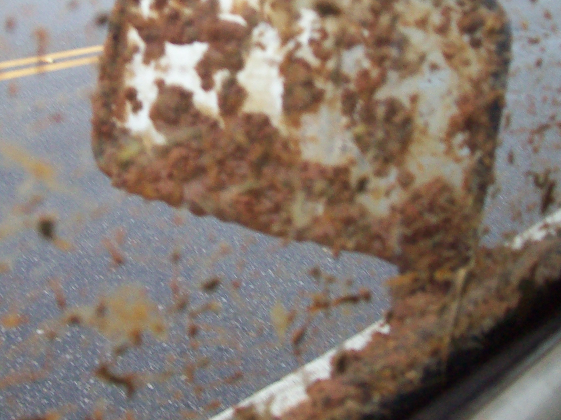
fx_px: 988
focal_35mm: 61
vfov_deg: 23.6
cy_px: 79
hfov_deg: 31.5
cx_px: 196
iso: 200
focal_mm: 6
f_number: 2.7
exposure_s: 1/116
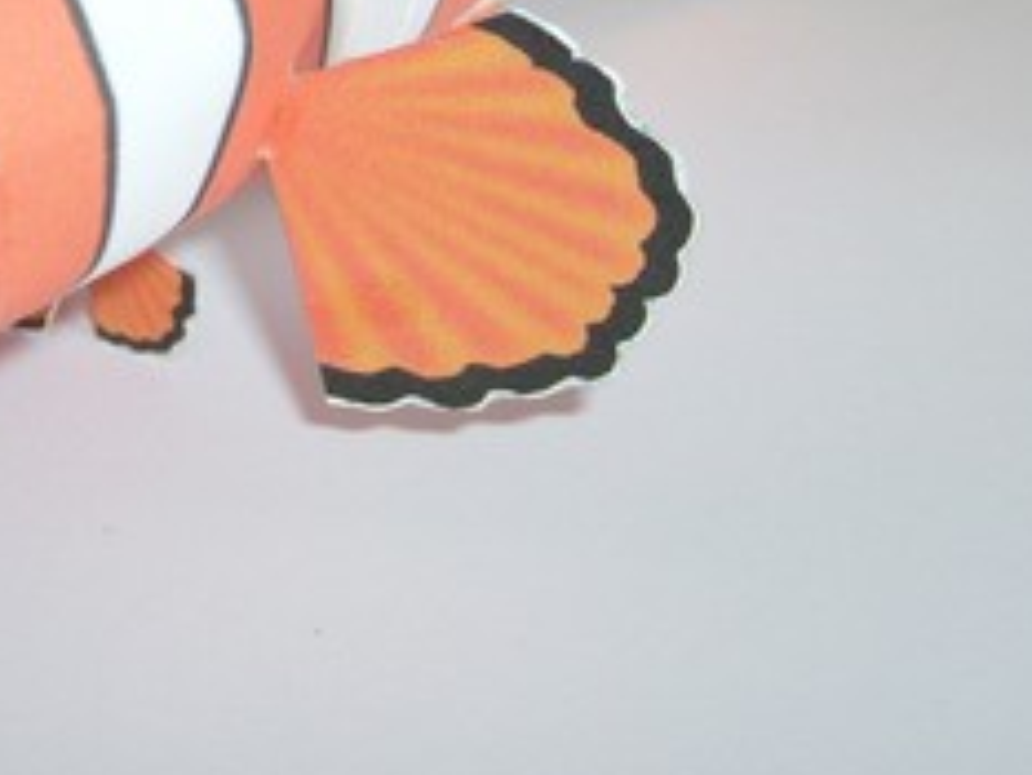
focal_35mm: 90
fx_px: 2685
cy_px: 31
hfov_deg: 21.4
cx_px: 155
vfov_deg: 16.2
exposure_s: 1/45
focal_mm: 5.8
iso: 100
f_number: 2.8
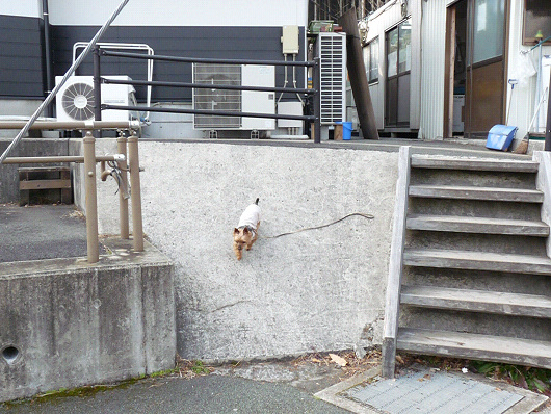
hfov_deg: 49.0
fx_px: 605
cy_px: 207
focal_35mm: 38
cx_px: 276
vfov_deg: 37.7
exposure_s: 1/320
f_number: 5.6
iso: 500
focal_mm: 6.8
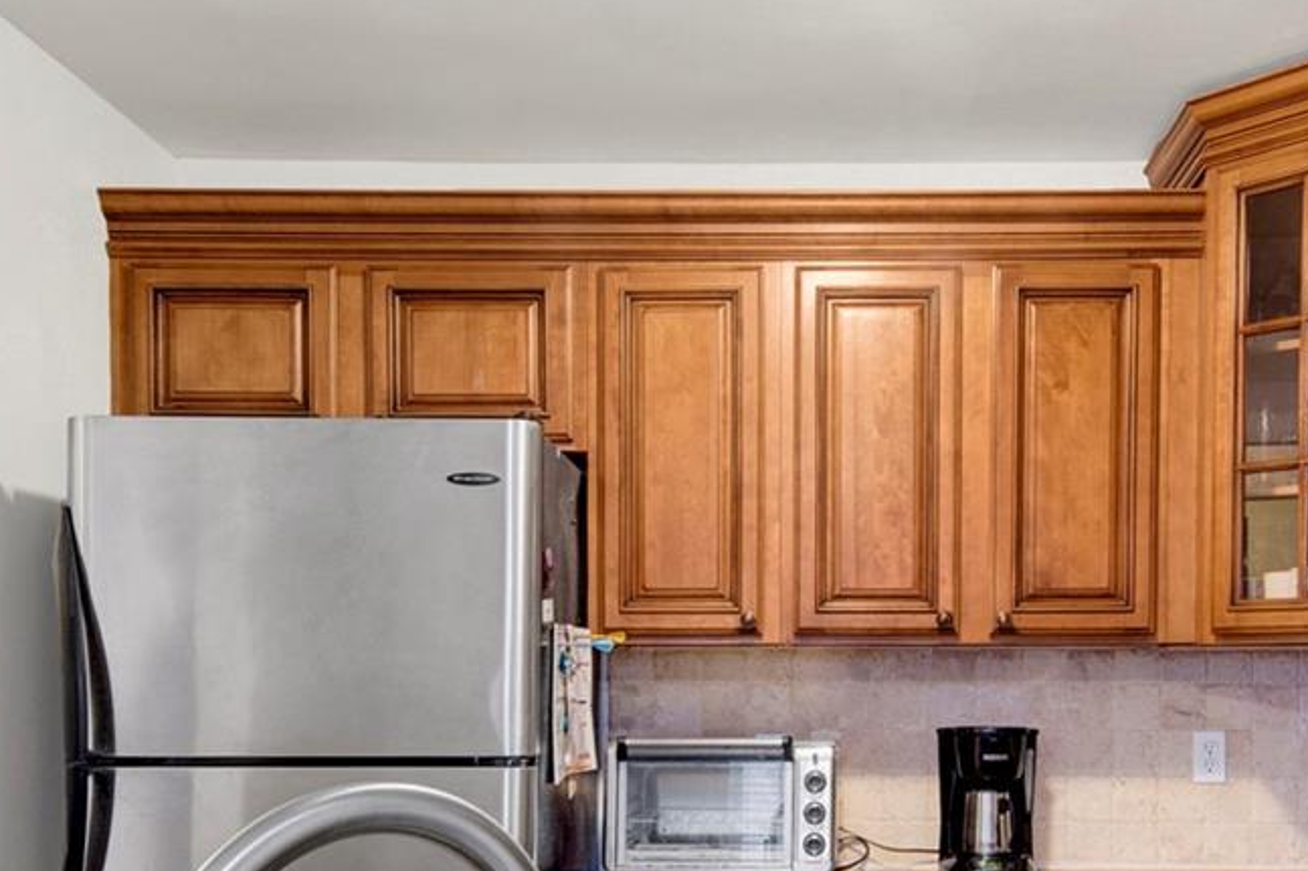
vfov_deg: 34.1
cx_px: 819
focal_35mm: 38
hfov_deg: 50.2
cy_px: 686
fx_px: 1380
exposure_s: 6
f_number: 8
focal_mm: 8
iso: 100
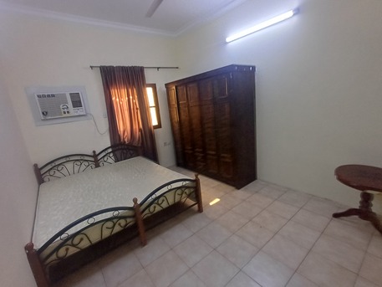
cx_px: 191
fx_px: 177
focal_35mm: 16
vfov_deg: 78.1
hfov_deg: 94.5
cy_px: 144
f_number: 2.2
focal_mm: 1.64
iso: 200
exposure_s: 1/33.3
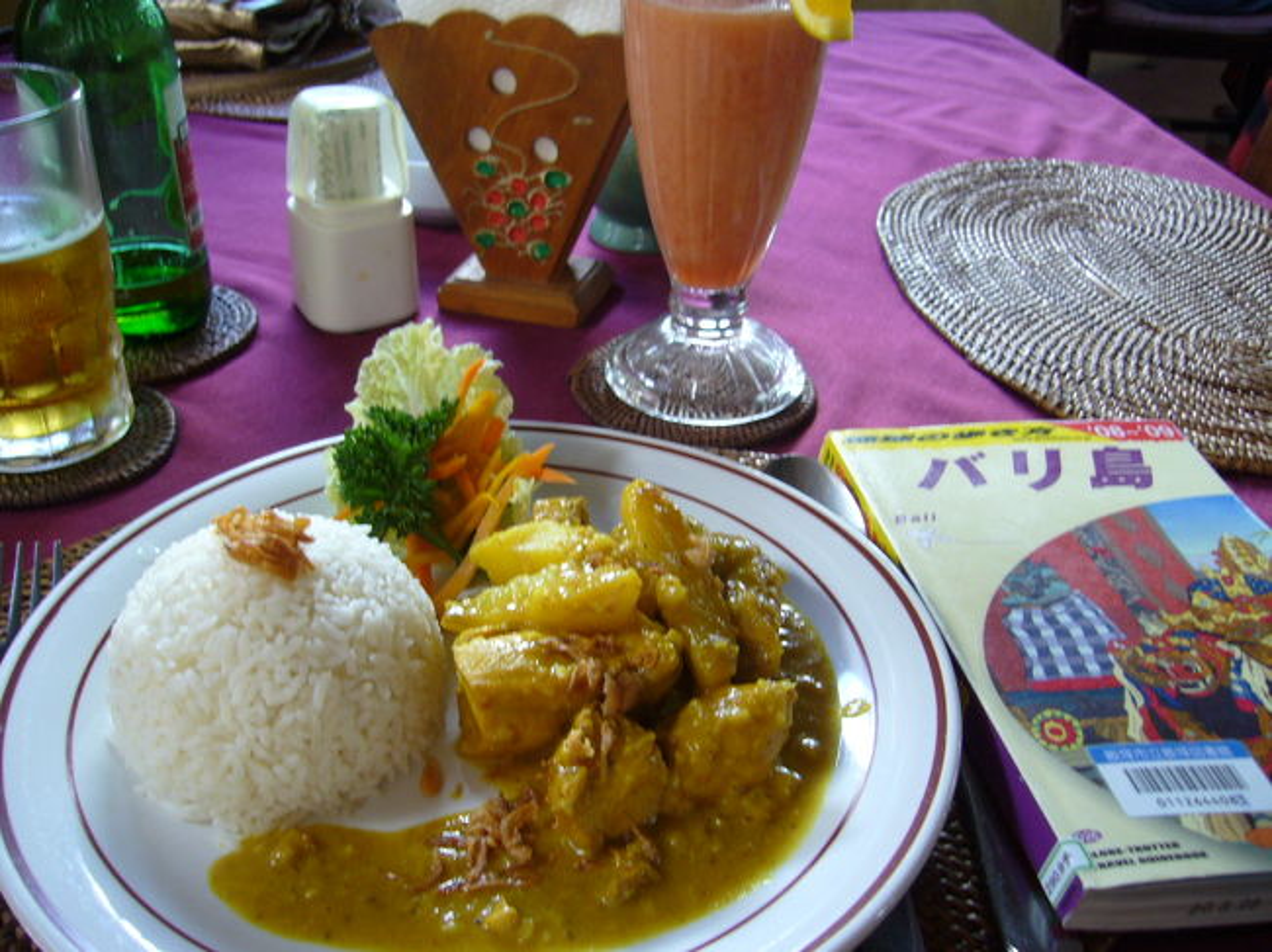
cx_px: 636
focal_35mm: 35
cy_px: 476
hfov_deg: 52.6
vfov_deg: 40.7
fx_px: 1286
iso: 100
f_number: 2.8
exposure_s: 1/15
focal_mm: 5.8
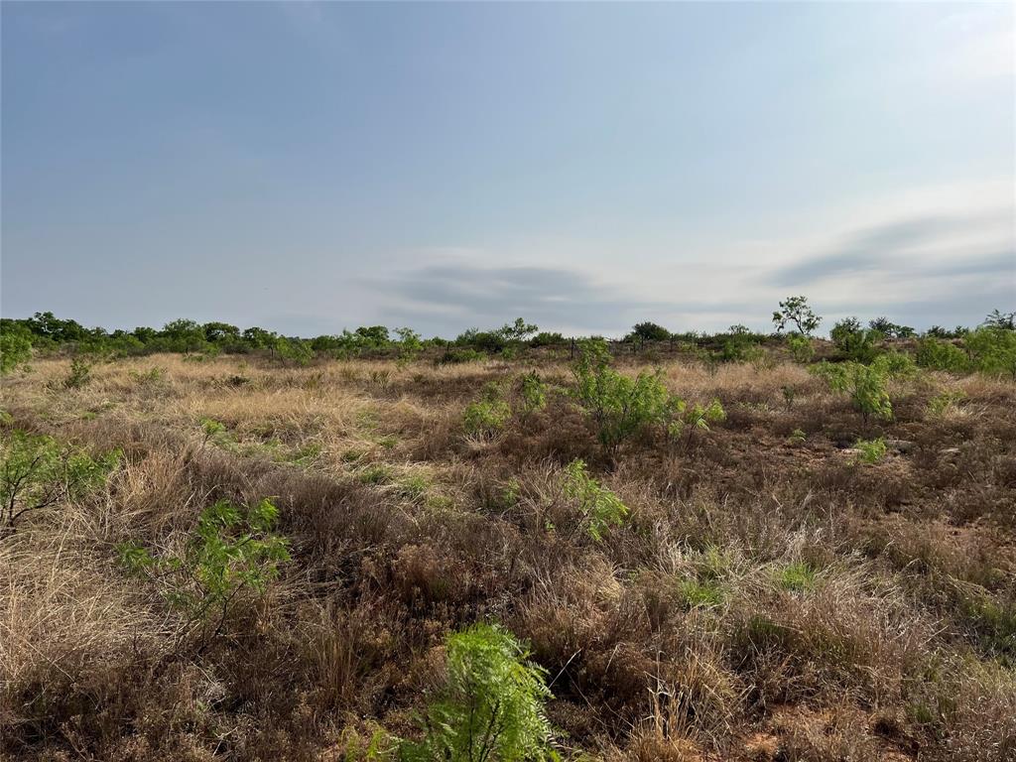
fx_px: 763
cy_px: 381
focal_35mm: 26
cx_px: 508
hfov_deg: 67.3
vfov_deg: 53.1
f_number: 1.5
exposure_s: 1/14286
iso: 50
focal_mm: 5.7
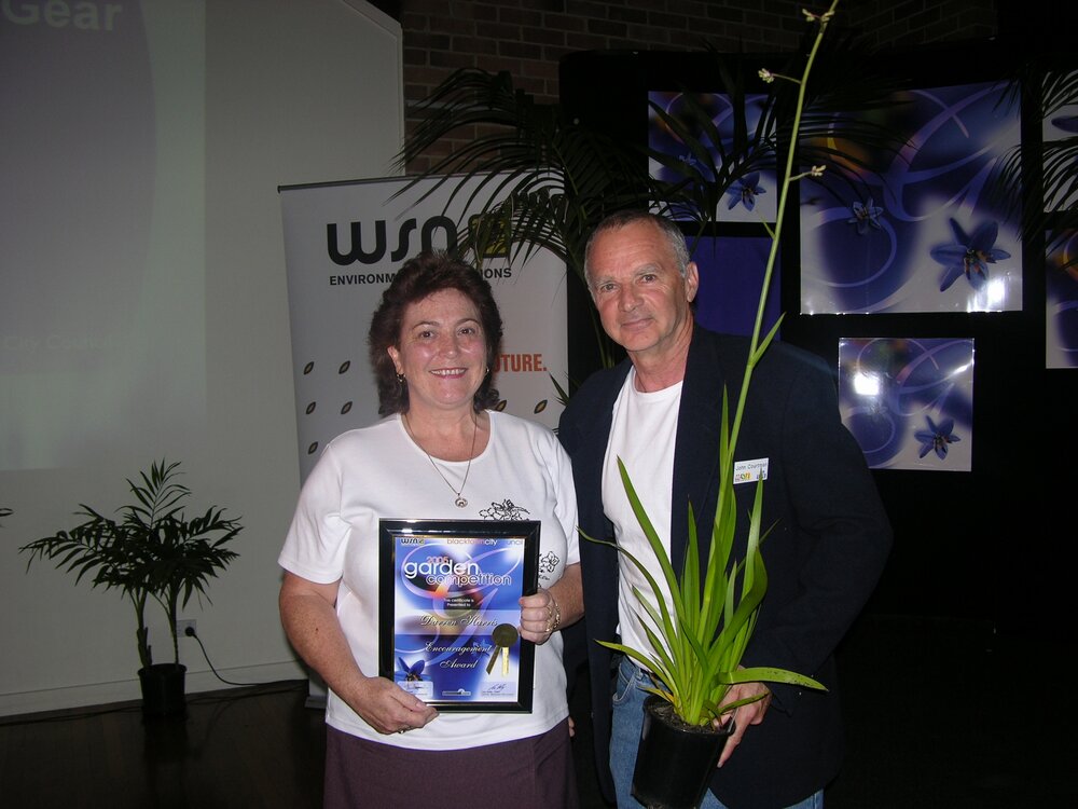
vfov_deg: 40.7
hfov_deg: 52.6
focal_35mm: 35
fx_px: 1090
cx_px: 539
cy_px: 404
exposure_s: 1/60.1
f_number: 2.8
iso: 50
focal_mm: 8.9
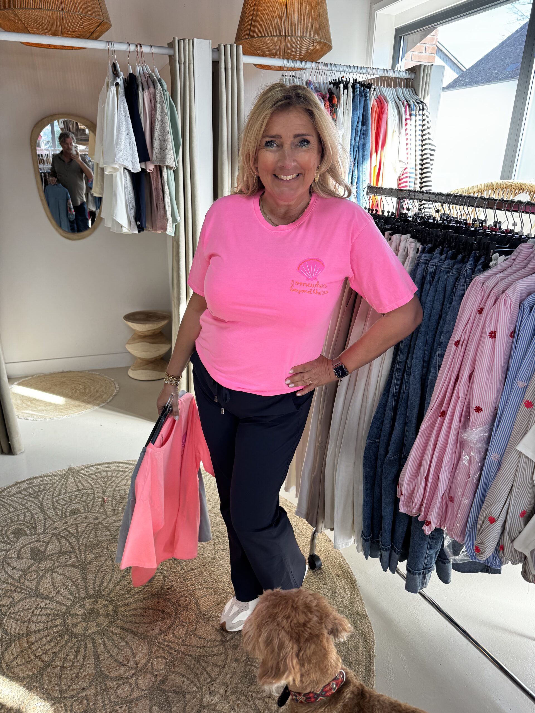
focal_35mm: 24
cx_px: 268
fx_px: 495
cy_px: 356
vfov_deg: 71.6
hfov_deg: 56.8
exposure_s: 1/100
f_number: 1.78
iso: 80
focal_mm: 6.76
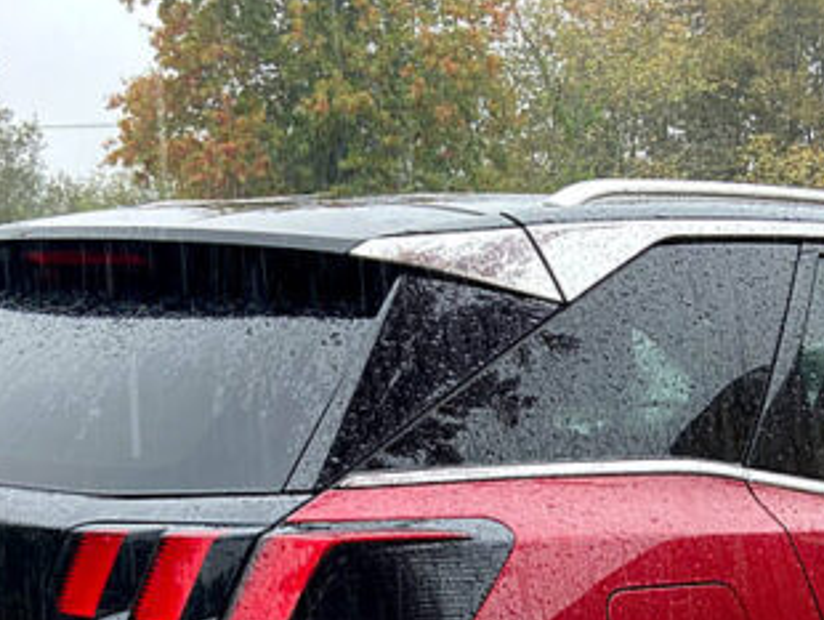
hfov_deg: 28.8
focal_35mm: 67
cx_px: 521
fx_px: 1596
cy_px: 769
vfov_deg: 20.4
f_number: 1.8
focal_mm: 4.25
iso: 64
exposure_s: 1/121
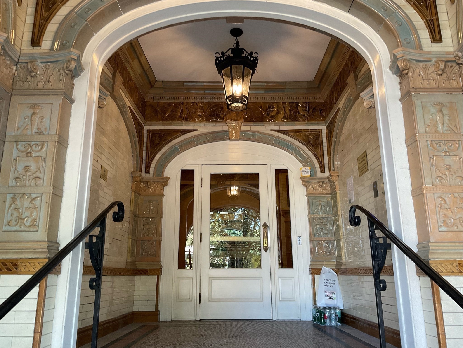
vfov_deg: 48.2
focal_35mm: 29
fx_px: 388
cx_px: 232
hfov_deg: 61.7
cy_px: 174
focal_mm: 3
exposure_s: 1/60
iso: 80
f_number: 1.8
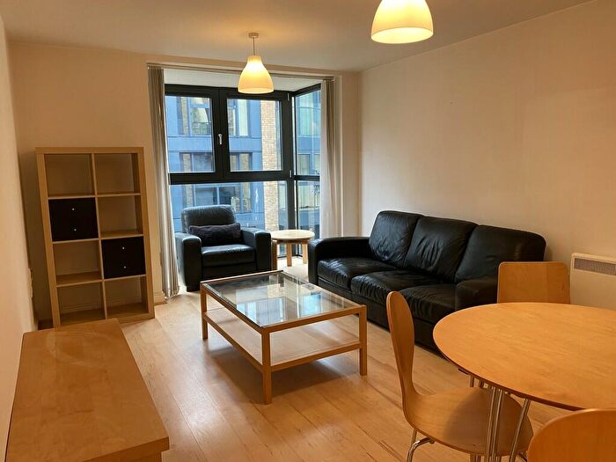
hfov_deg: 67.3
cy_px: 231
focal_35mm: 26
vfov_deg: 53.1
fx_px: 463
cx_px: 308
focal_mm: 4.25
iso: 100
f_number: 1.8
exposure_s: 1/50
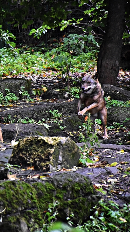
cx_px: -38
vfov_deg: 6.5
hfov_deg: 3.7
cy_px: 116
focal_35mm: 331
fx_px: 2029
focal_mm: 140
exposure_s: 1/500
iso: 5000
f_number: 5.6
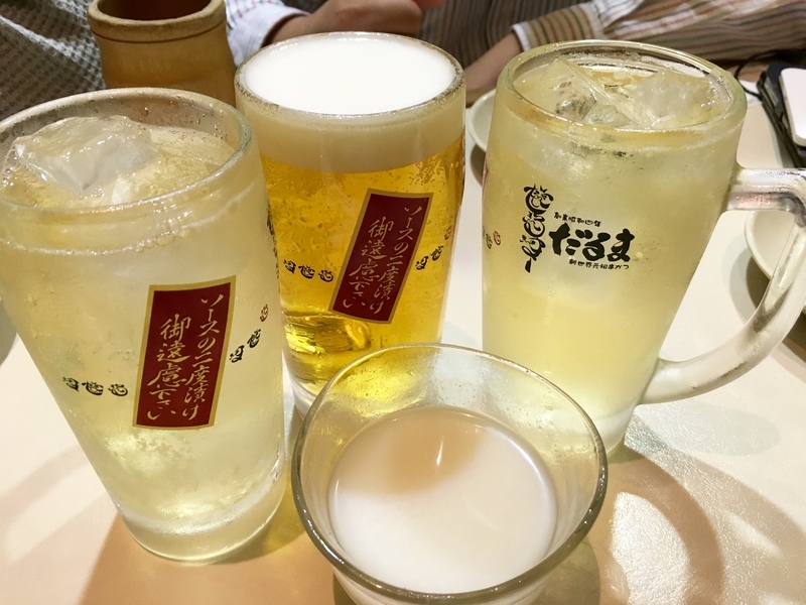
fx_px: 675
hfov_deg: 61.7
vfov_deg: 48.2
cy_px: 302
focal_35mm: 29
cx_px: 403
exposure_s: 1/30
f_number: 2.2
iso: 100
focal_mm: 4.15
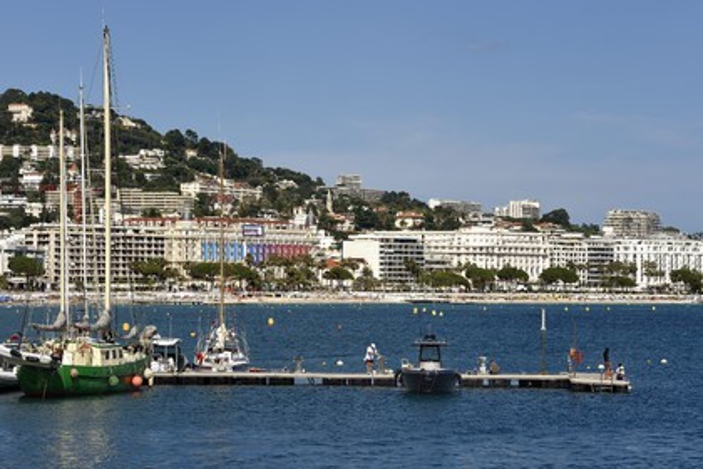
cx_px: 352
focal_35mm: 120
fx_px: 2343
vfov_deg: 11.4
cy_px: 234
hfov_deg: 17.1
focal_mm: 120
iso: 200
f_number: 13
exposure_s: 1/400
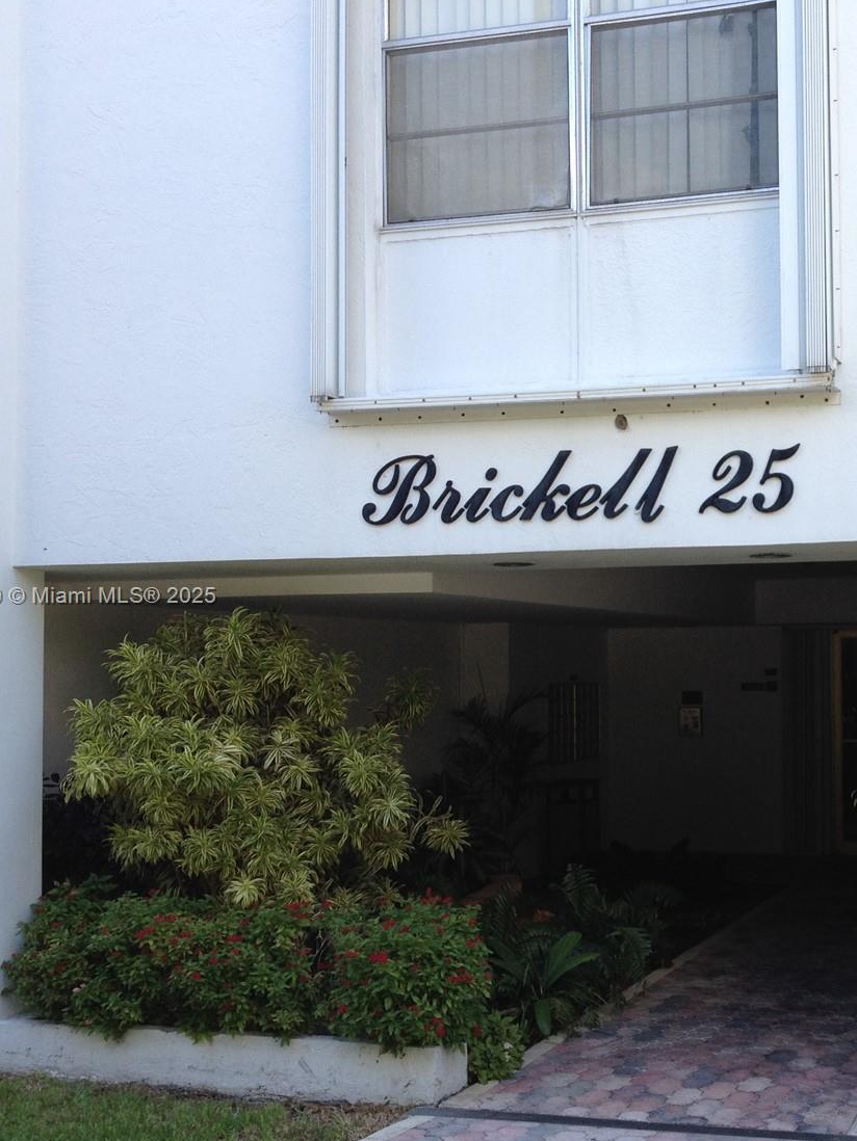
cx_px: 716
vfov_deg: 37.5
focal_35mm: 51
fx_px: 1683
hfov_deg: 27.8
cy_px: 598
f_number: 2.4
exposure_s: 1/207
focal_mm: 4.28
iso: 50
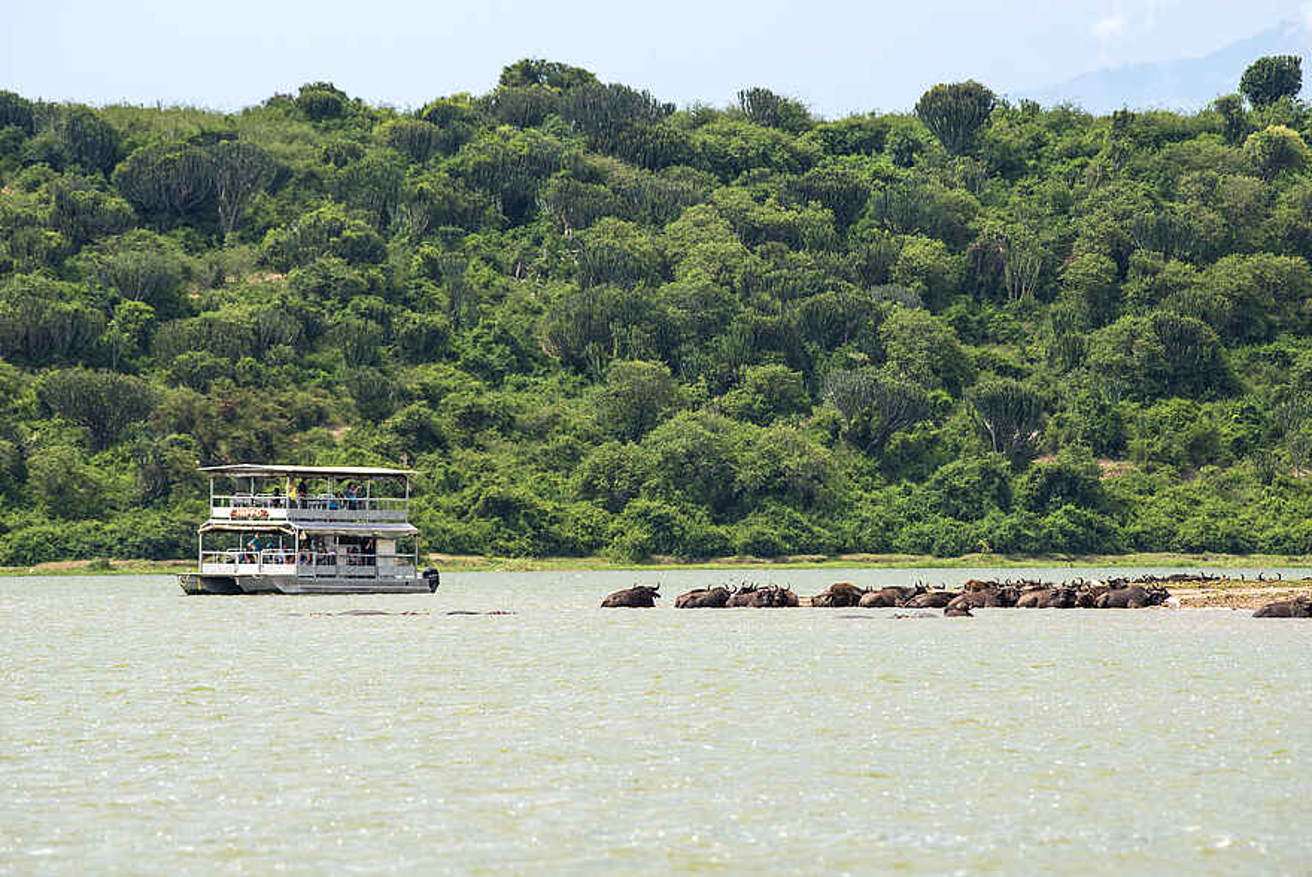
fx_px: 13857
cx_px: 656
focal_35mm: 380
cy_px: 438
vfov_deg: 3.6
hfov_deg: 5.4
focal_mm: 380
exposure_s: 1/320
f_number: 9
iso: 125
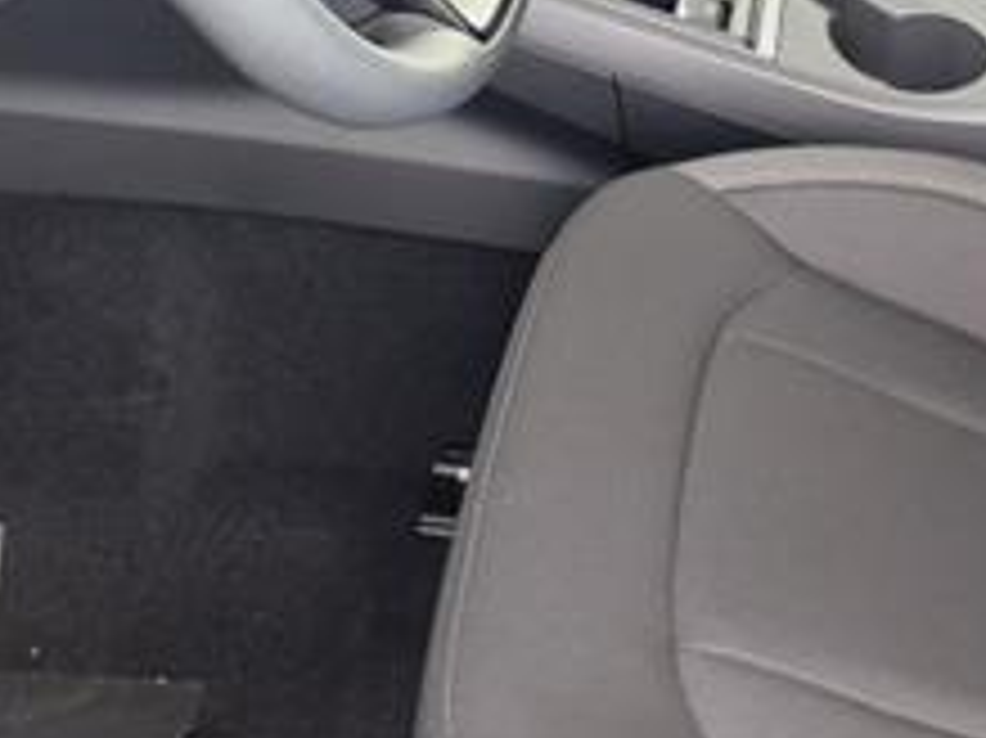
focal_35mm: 79
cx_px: 536
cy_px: 36
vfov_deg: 18.3
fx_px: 2249
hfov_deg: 24.7
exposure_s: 1/40
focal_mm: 3.58
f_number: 1.9
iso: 160
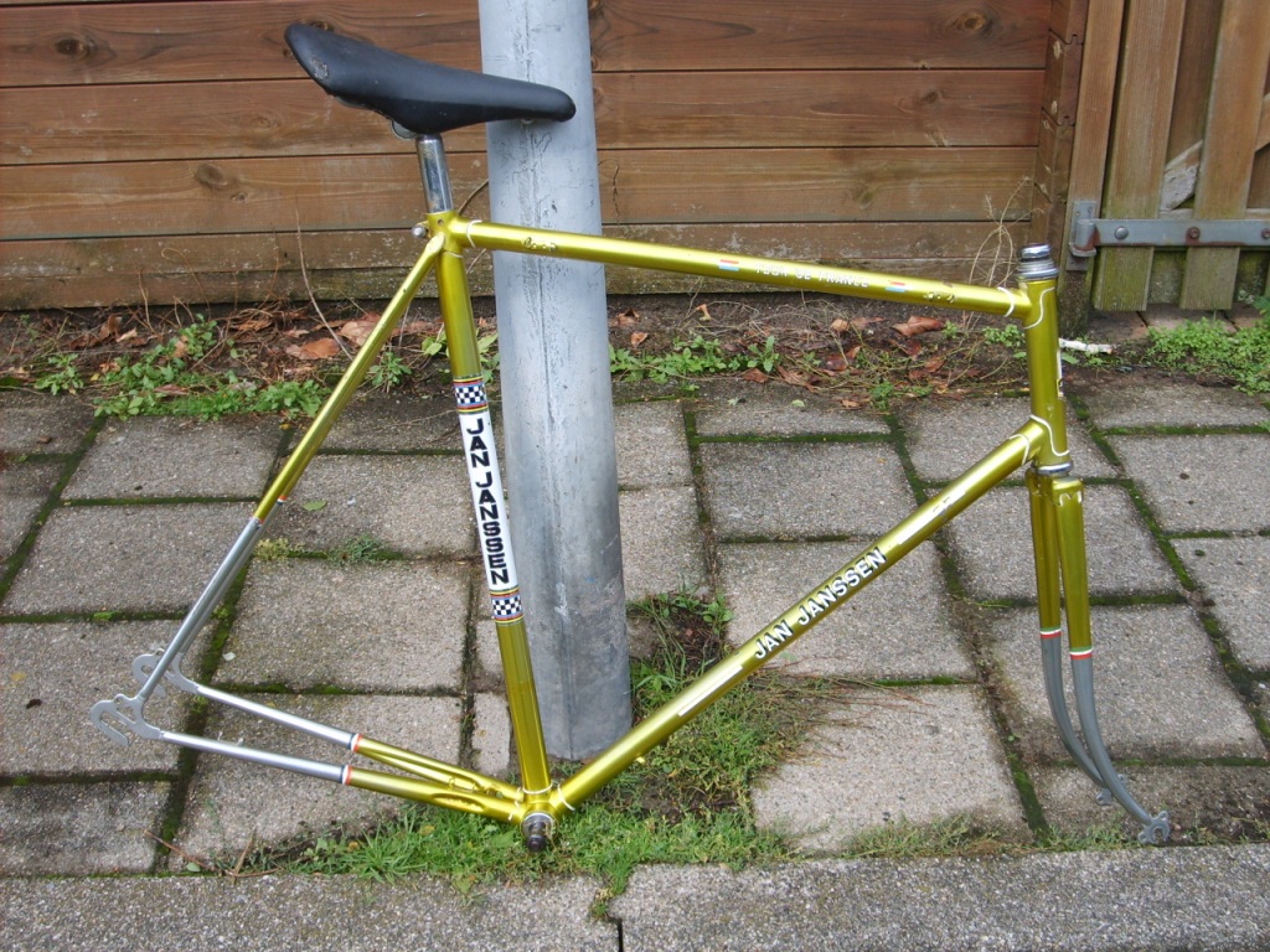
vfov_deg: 33.6
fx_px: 1578
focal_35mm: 43
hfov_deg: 43.9
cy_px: 476
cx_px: 635
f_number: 3
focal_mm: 7.2
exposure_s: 1/500
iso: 50
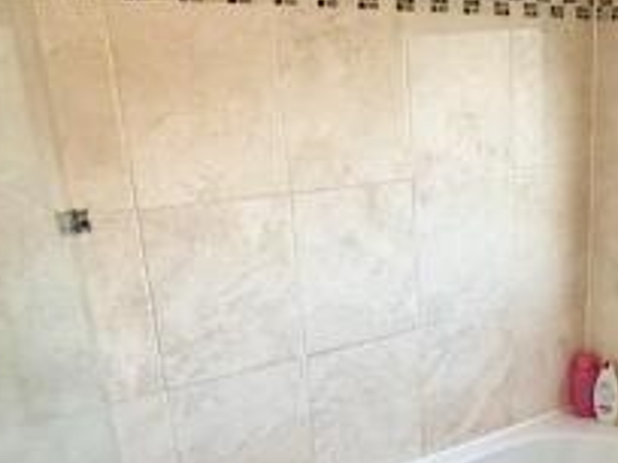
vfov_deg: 35.9
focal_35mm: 40
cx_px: 544
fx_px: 714
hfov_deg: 43.2
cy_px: 265
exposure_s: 1/121
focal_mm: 2.22
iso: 100
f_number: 2.2
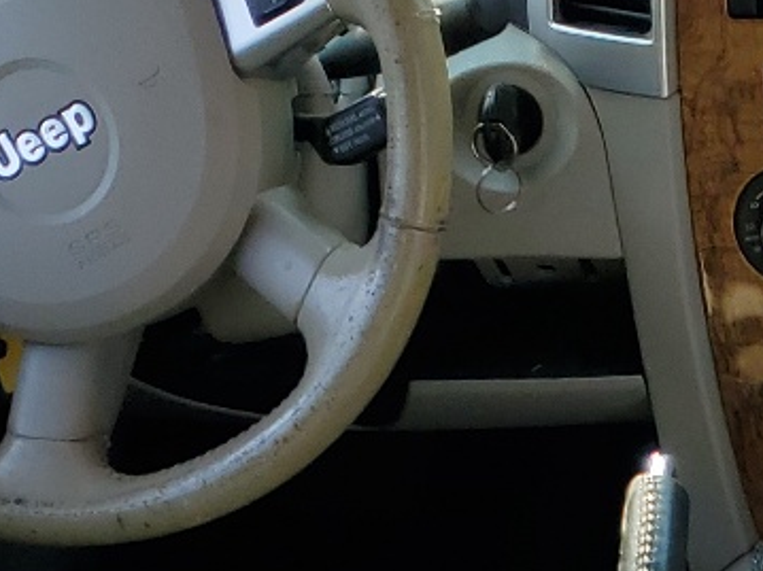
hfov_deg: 16.2
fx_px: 2556
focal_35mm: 116
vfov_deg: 12.1
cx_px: 939
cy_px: 900
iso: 50
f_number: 1.5
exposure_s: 1/588
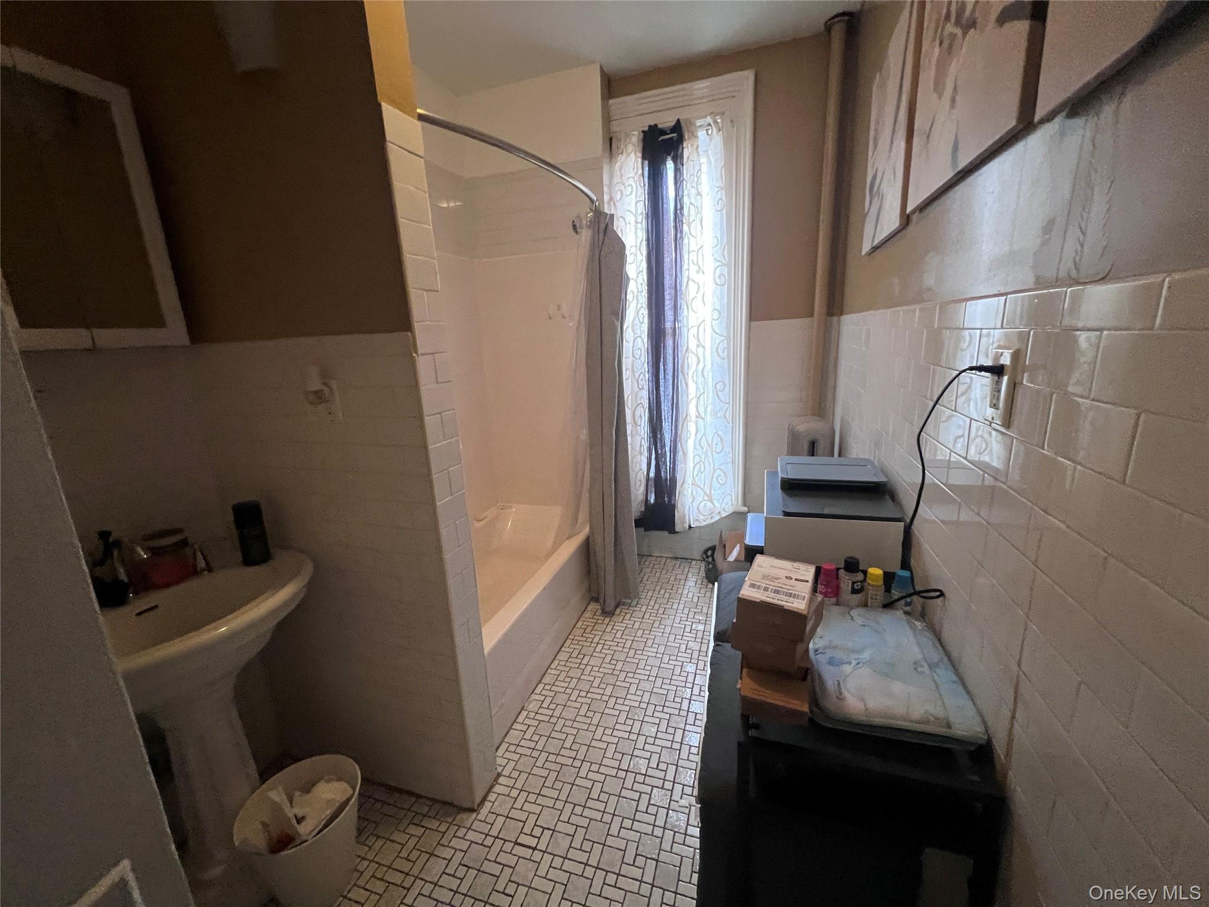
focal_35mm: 13
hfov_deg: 106.2
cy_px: 454
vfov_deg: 89.9
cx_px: 604
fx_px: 454
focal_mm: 1.57
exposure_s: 1/60
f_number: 1.8
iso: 500
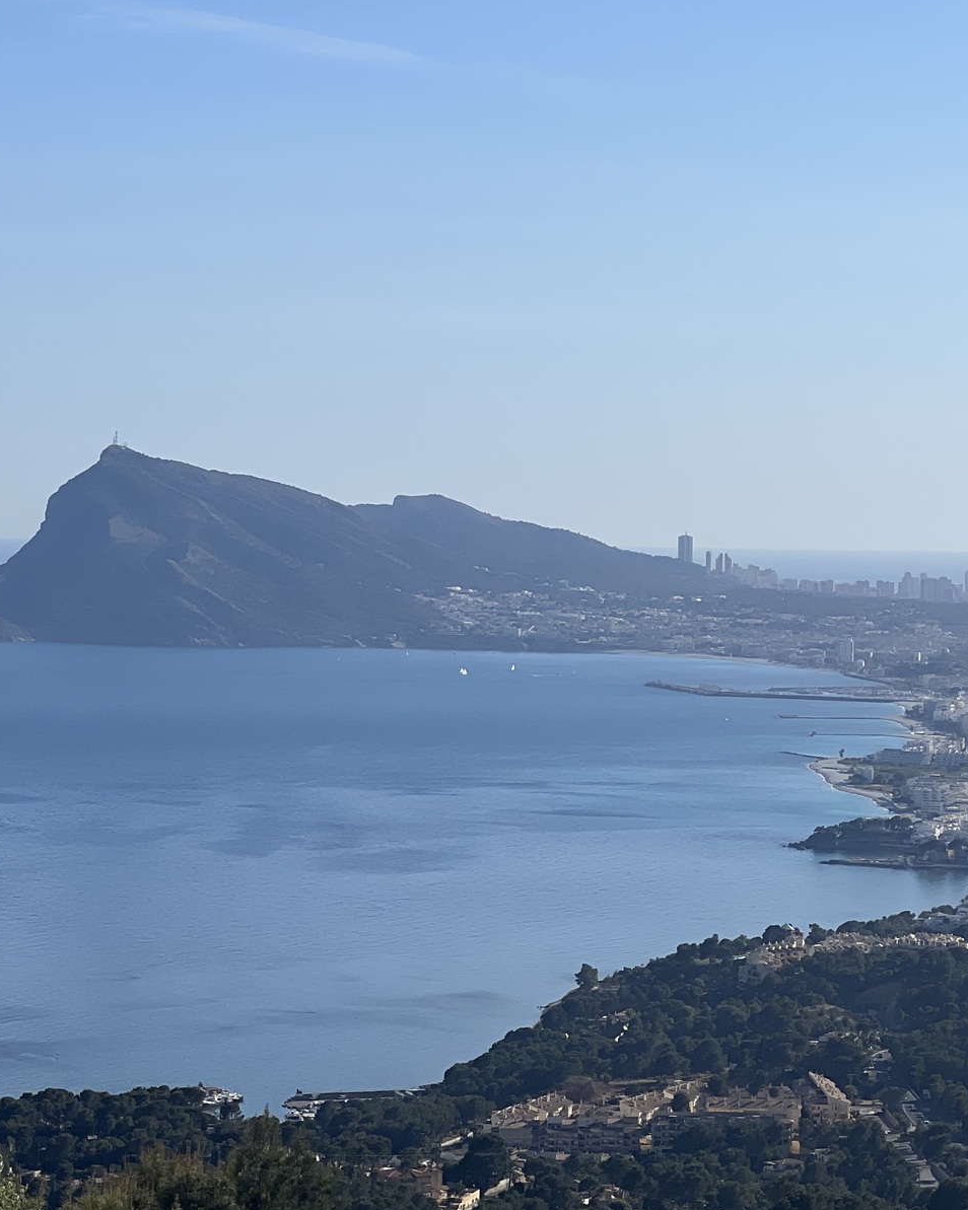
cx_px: 620
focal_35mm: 121
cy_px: 532
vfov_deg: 15.9
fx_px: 4334
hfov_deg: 12.7
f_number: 2.8
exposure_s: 1/1727
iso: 32
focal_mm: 9
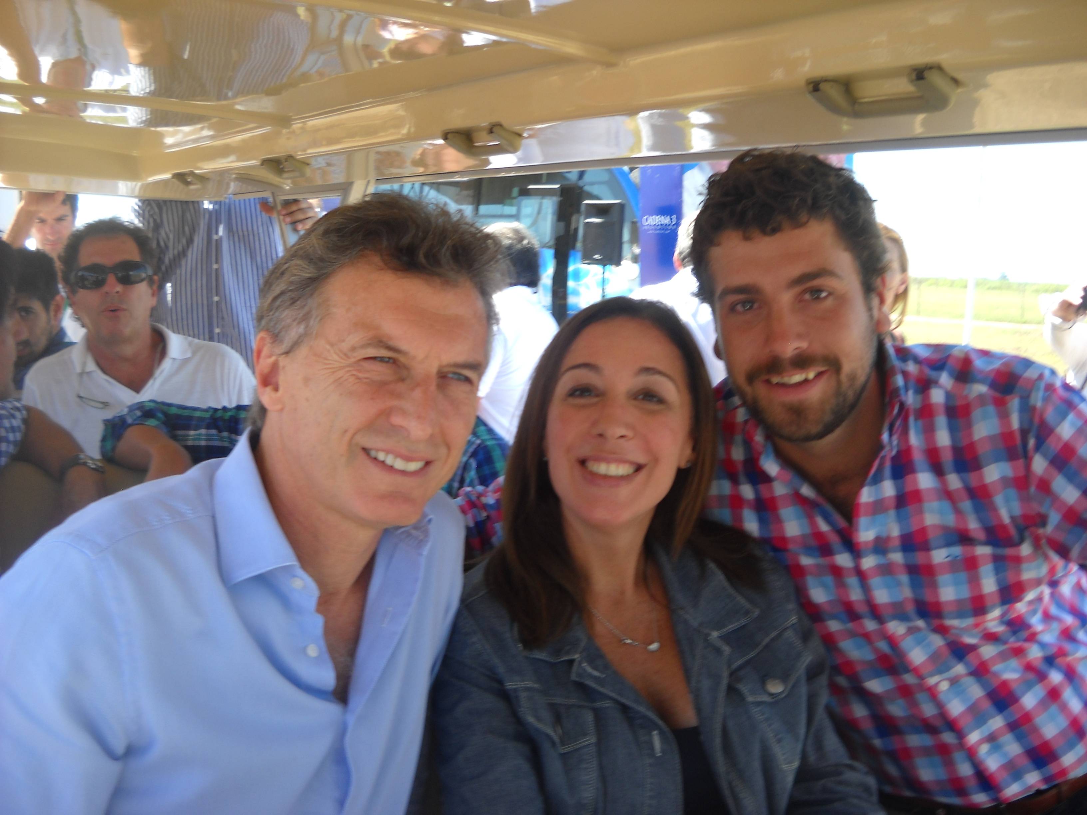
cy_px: 408
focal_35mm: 41
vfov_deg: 35.1
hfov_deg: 45.8
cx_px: 544
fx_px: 1287
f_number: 3.1
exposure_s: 1/141
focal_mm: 6.72
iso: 64
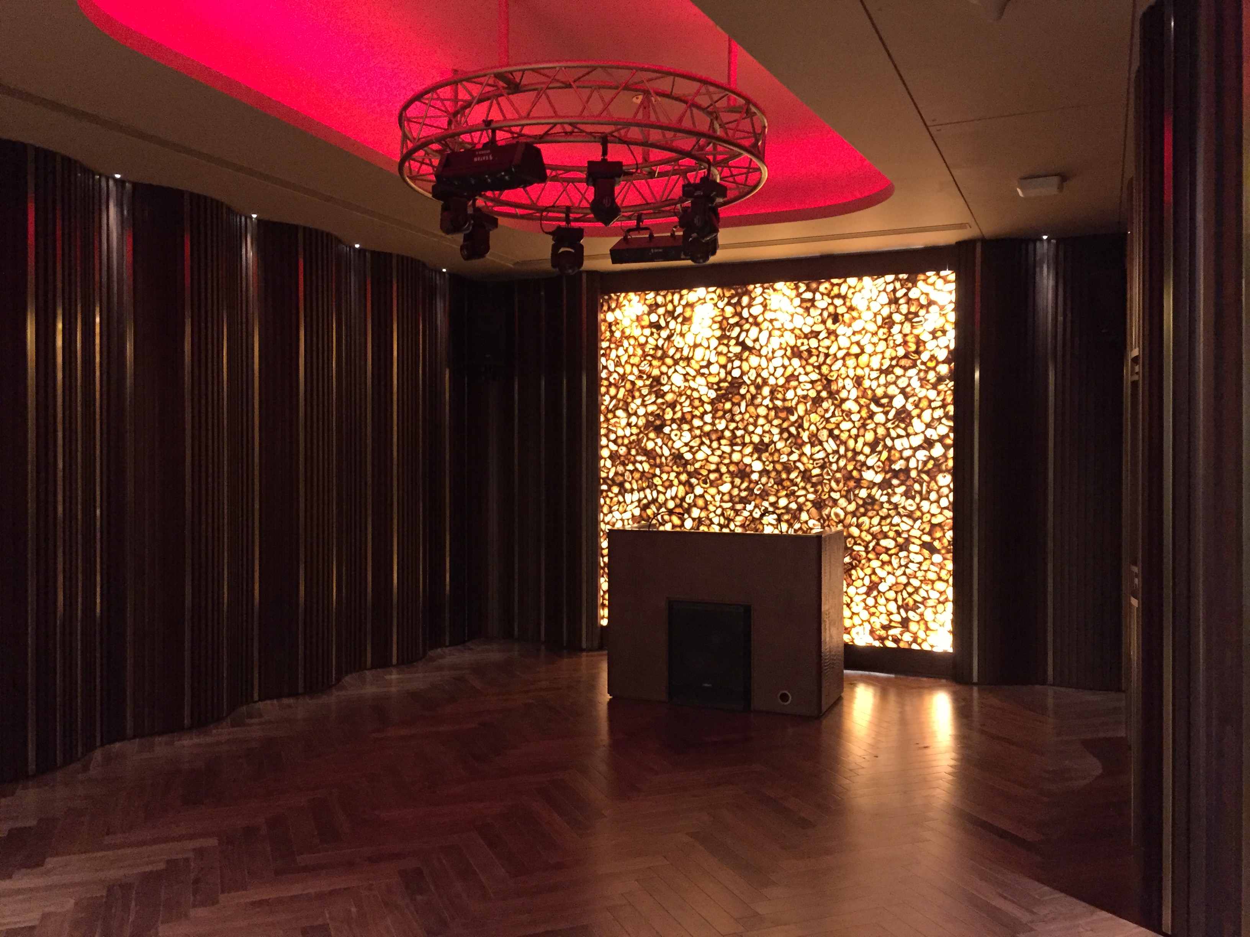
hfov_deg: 61.7
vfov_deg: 48.2
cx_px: 625
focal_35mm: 29
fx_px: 1047
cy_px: 468
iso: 640
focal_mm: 4.15
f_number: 2.2
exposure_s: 1/17
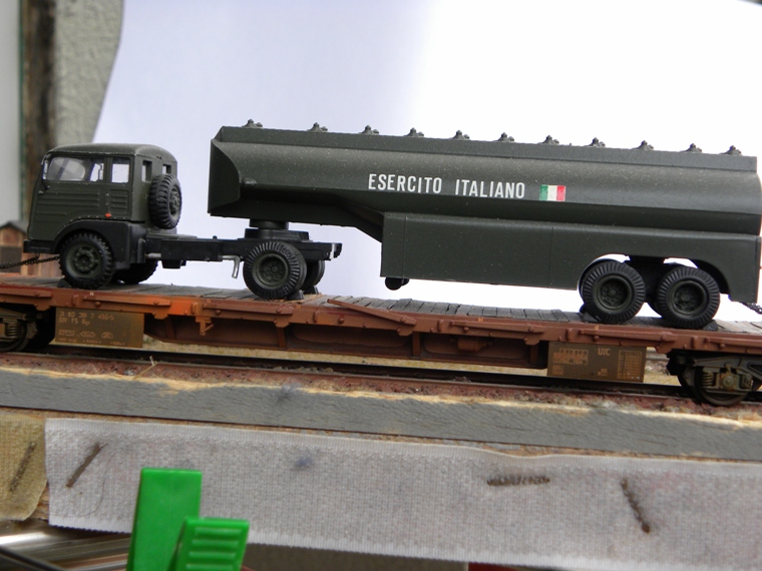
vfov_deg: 28.0
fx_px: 1145
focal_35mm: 52
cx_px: 381
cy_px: 286
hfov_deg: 36.8
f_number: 3.5
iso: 92
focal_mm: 9.2
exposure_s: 1/59.7
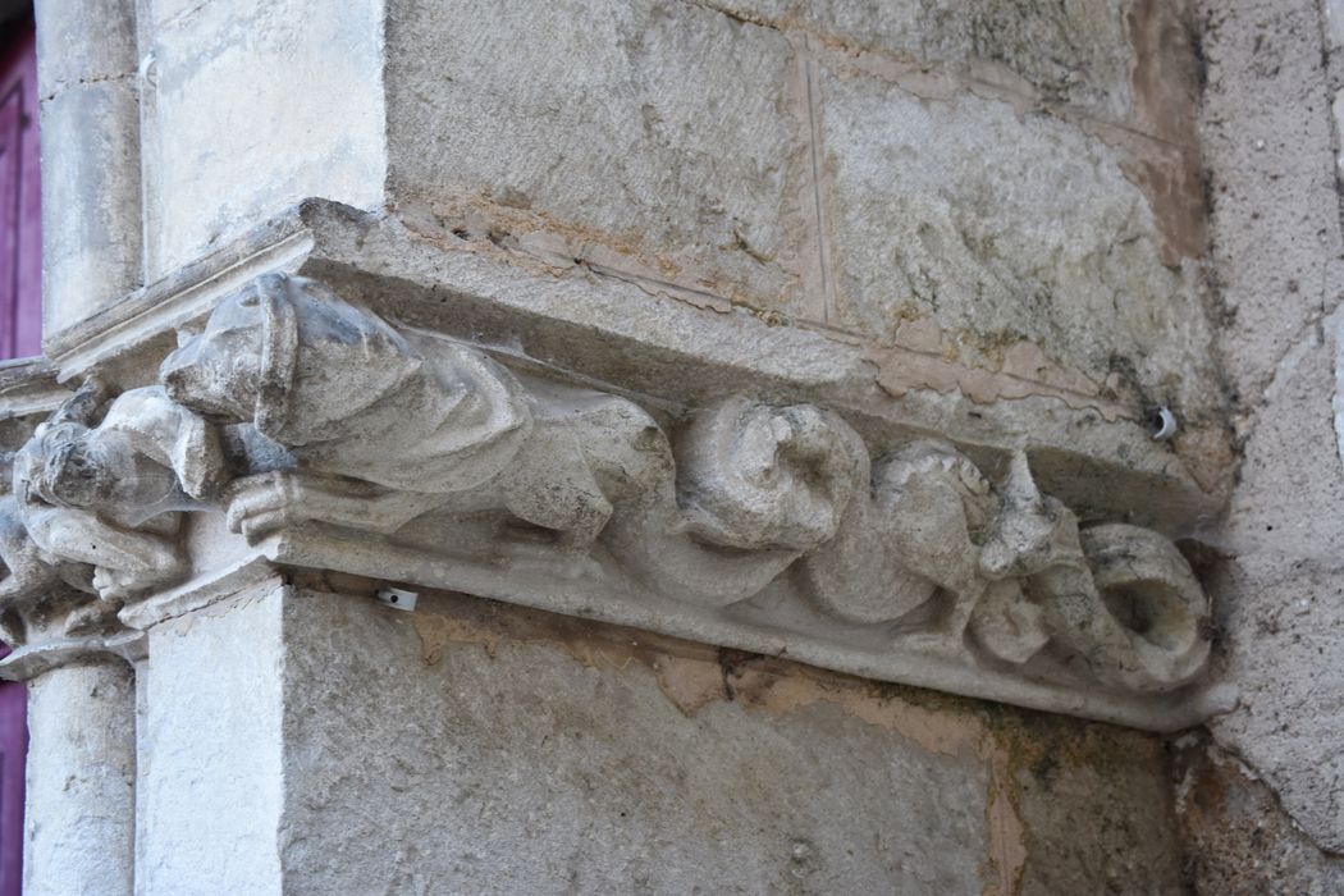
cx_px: 672
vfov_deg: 16.6
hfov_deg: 24.6
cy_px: 448
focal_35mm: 82
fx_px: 3080
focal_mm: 55
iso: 400
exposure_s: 1/80
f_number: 4
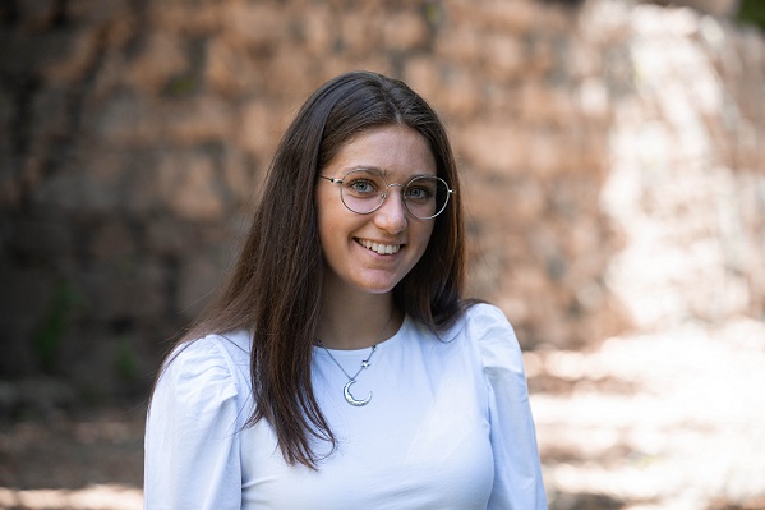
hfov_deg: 19.5
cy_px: 255
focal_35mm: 105
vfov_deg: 13.0
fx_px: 2231
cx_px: 382
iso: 400
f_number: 2.8
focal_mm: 105
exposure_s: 1/400
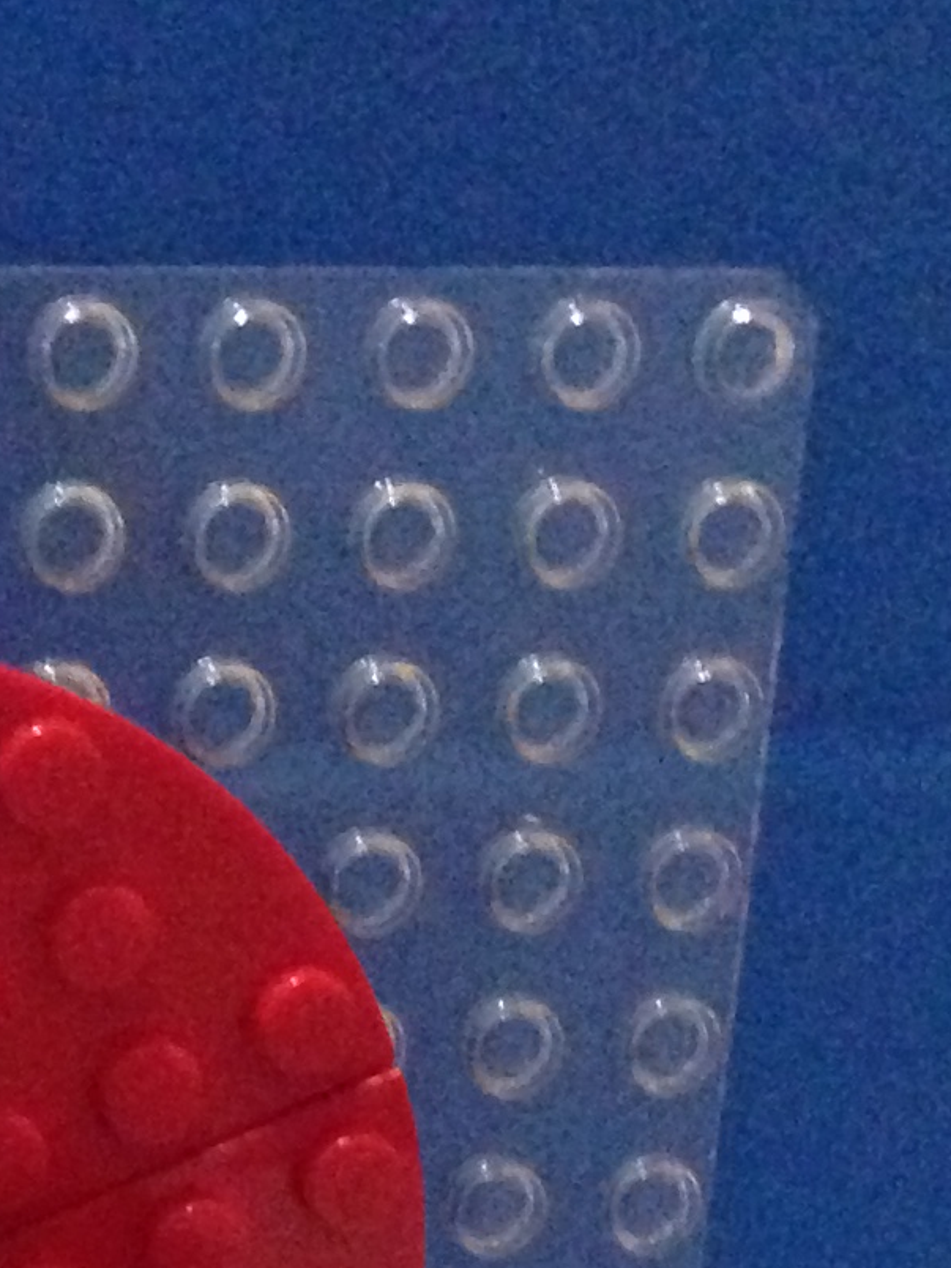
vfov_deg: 13.3
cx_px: -565
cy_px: 2238
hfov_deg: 10.6
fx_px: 4908
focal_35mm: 134
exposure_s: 1/15
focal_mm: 4.13
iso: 800
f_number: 2.4
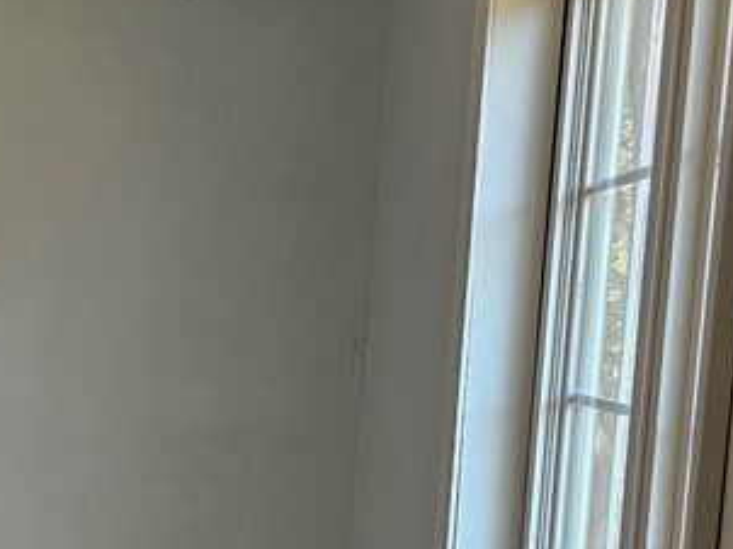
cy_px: 571
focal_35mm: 78
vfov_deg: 18.3
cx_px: -383
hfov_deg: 21.0
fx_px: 1650
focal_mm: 6.3
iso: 160
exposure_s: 1/182
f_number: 1.7
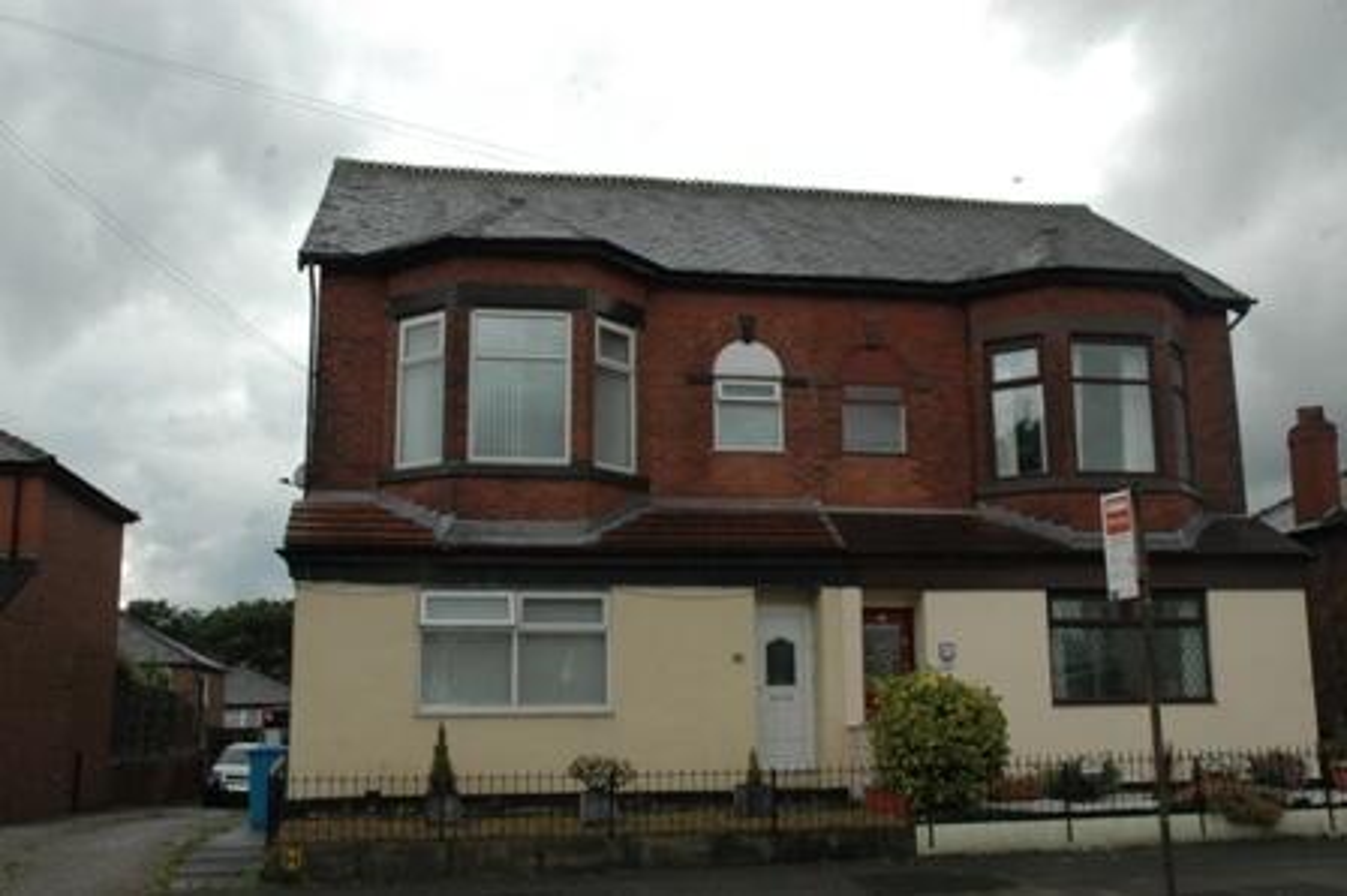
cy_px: 448
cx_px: 674
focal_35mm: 38
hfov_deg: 51.3
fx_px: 1402
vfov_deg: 35.4
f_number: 10
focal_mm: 25
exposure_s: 1/500
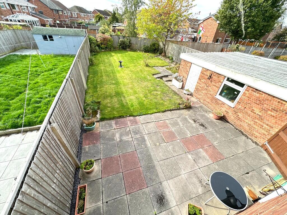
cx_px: 144
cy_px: 108
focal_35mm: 14
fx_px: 116
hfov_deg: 102.1
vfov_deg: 85.7
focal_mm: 2.22
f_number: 2.2
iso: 40
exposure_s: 1/310
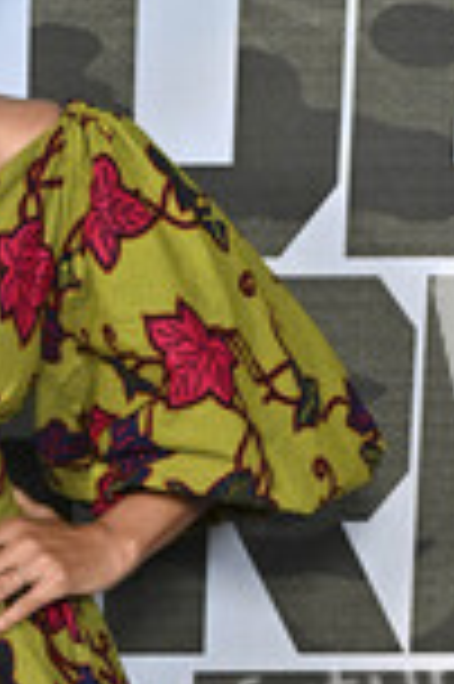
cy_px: 531
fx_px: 2446
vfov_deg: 15.8
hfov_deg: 10.4
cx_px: -103
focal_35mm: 129
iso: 2500
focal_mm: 49
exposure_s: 1/250
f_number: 4.5
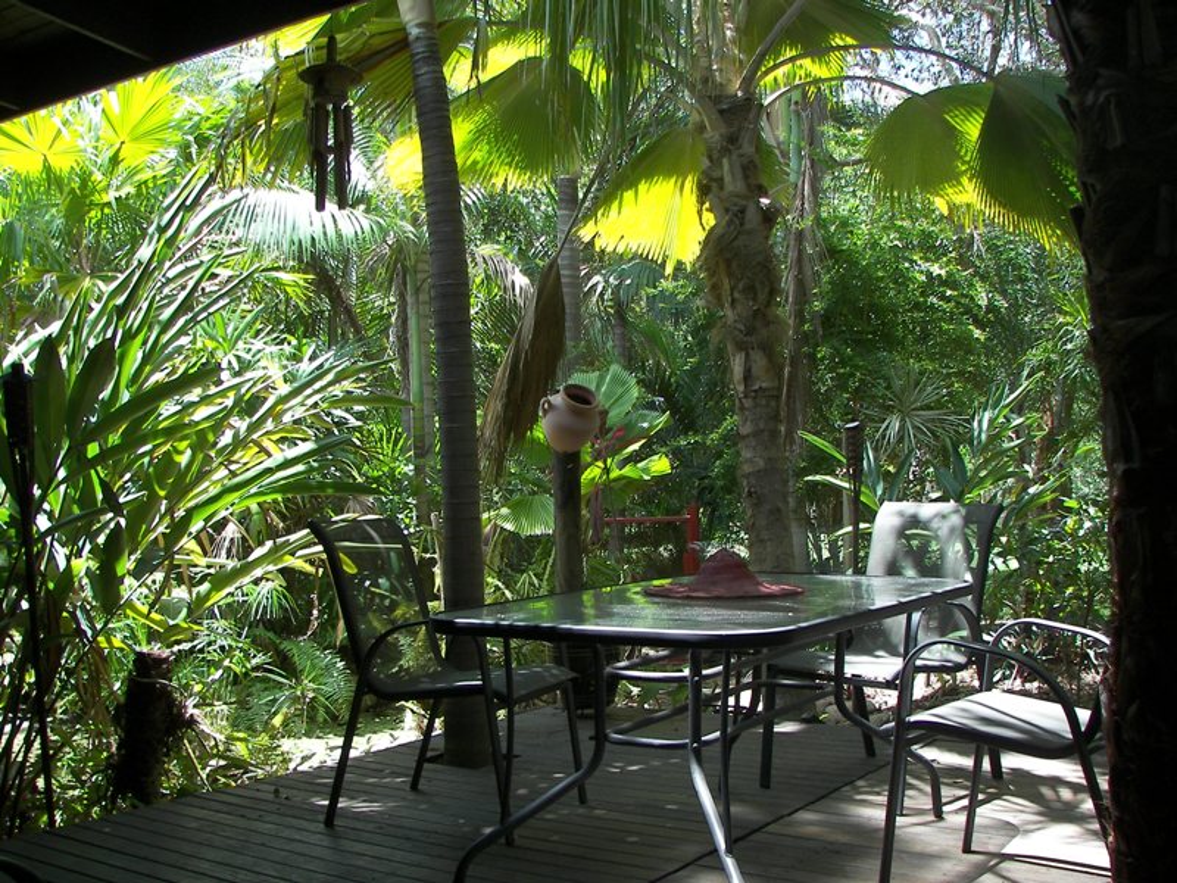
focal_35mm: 36
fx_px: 1224
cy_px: 442
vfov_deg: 39.7
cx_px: 588
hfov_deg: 51.4
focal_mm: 6
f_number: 2.8
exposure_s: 1/125
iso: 50
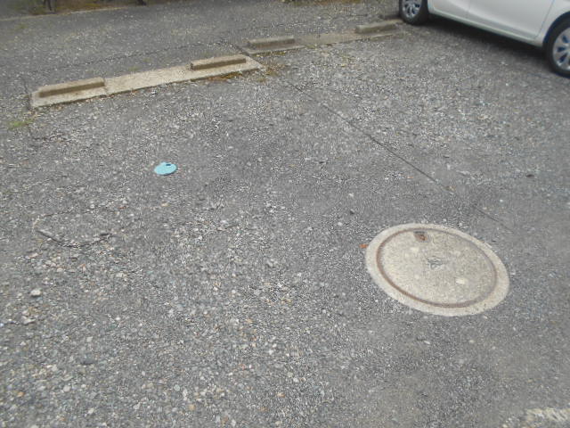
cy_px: 214
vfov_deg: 53.1
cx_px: 285
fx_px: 428
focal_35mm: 26
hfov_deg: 67.3
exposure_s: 1/200
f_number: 3.2
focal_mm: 4.6
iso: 80
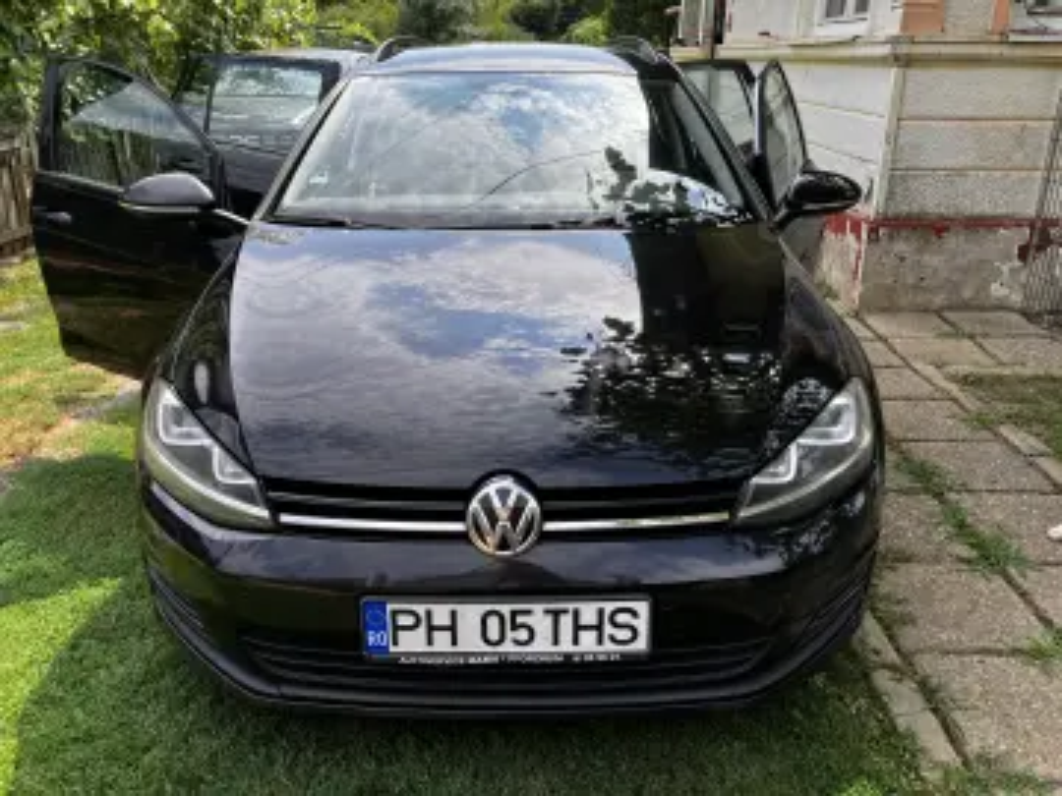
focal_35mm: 28
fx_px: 859
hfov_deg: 63.4
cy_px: 398
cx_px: 531
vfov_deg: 49.7
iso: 32
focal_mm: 3.99
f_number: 1.8
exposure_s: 1/800
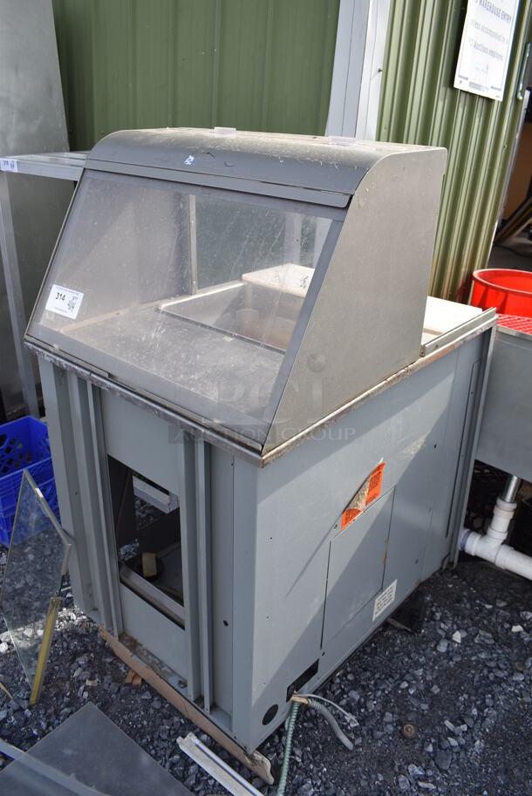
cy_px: 398
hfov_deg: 48.0
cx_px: 266
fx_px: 598
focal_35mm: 27
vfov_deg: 67.3
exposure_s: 1/400
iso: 200
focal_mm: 18
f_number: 7.1
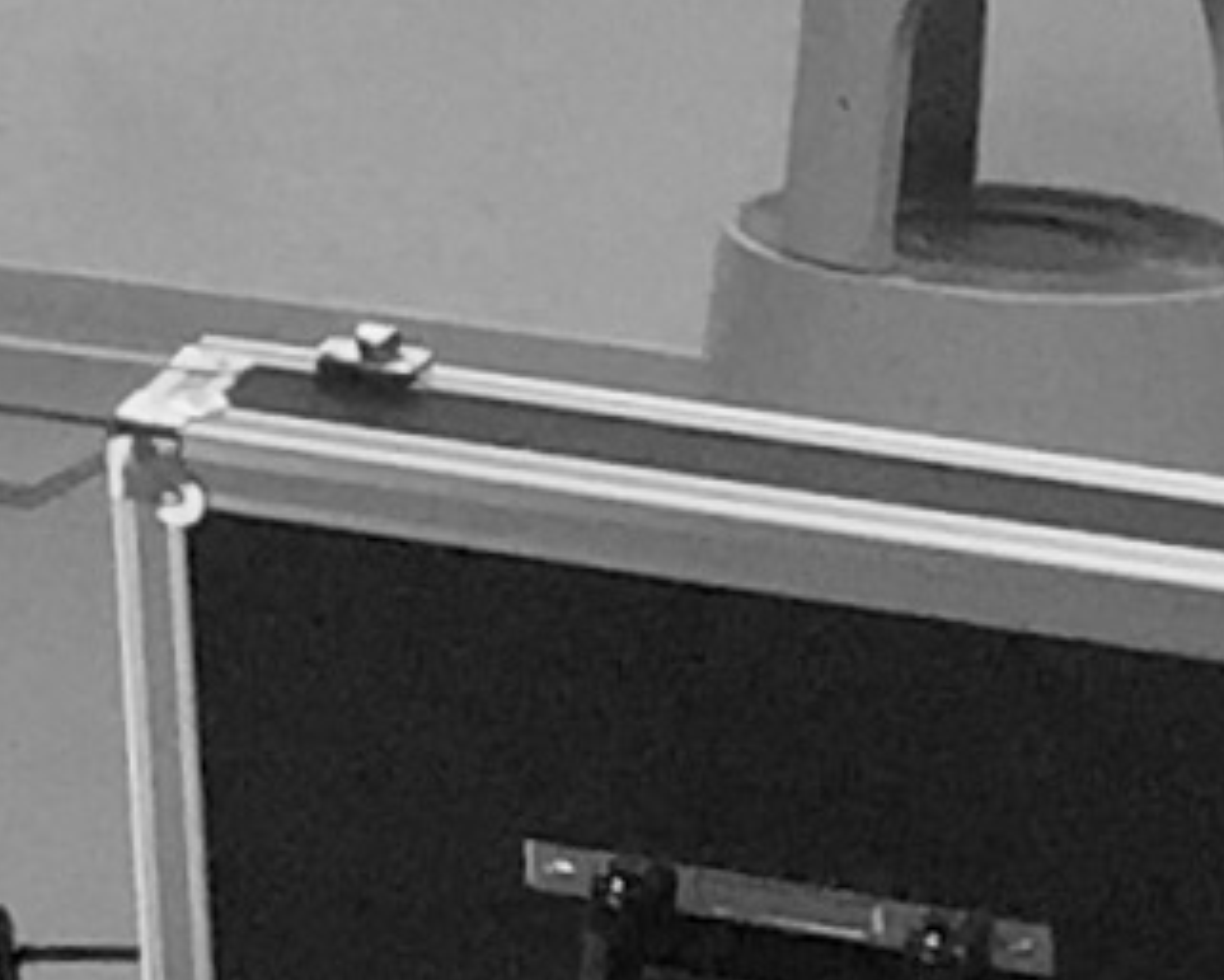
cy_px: -1058
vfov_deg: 7.1
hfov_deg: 8.0
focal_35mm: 210
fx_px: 7610
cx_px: -2410
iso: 32
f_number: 2.2
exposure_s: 1/549
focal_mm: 4.15
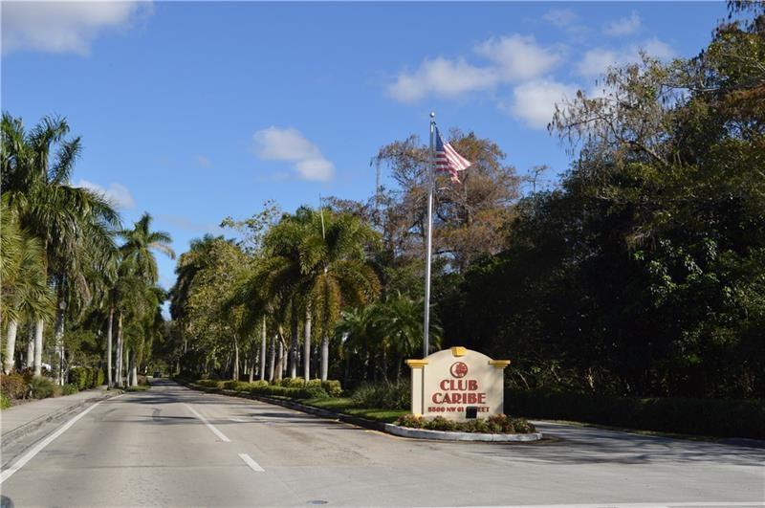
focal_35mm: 51
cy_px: 254
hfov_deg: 38.9
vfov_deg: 26.4
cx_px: 382
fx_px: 1082
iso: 100
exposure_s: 1/200
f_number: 8
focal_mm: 34
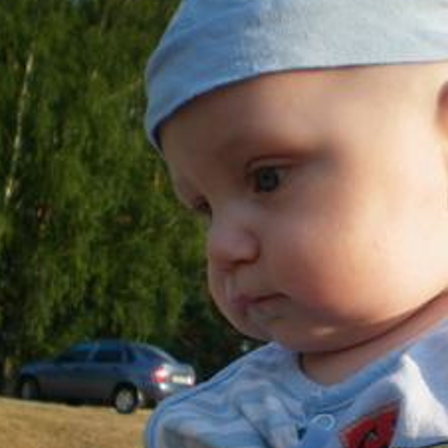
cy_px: 353
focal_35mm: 67
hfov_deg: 25.7
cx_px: 278
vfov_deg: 25.3
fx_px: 981
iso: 64
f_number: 3.1
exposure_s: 1/500
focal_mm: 6.3
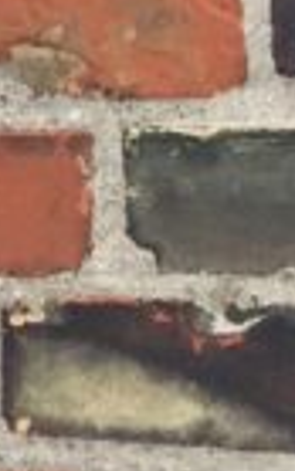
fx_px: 3649
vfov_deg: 7.3
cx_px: -1329
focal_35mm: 284
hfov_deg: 4.0
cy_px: -139
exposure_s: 1/100
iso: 50
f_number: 2.2
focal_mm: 4.15
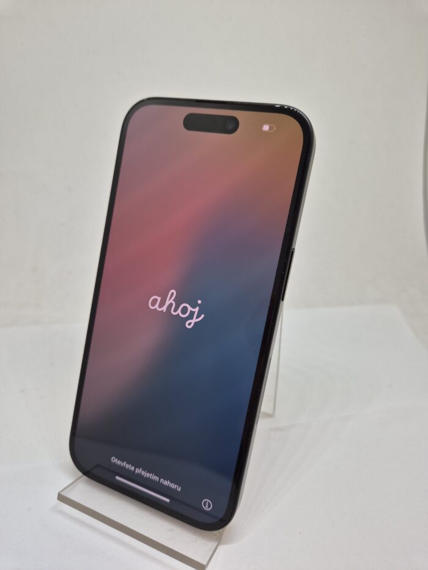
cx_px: 214
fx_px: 379
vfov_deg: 73.9
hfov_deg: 58.9
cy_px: 285
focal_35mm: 23
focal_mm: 5.4
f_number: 1.8
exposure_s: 1/180
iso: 100
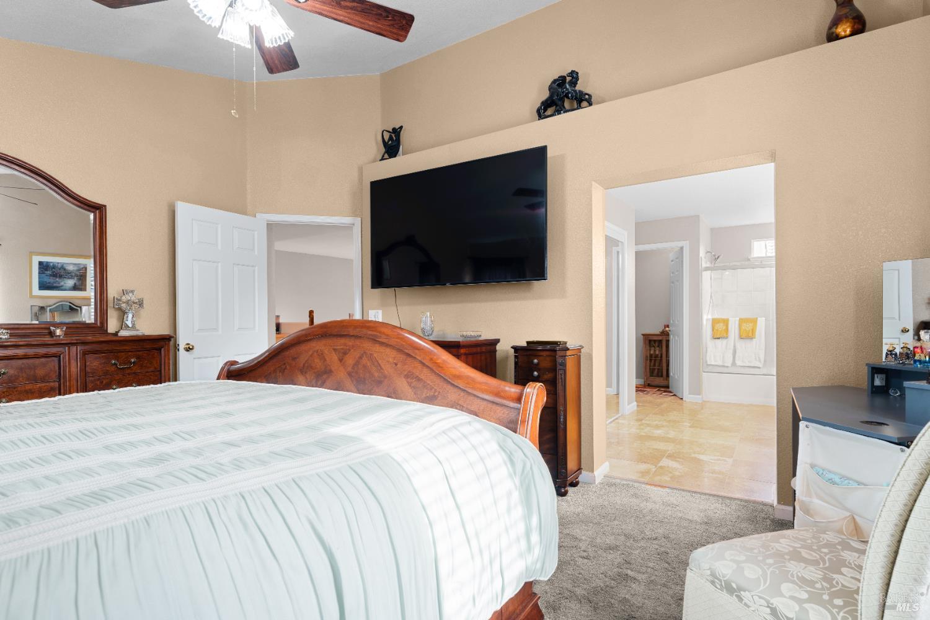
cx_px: 465
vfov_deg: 67.4
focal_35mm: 18
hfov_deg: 90.0
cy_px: 310
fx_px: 465
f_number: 8
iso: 100
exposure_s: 1.3
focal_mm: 18
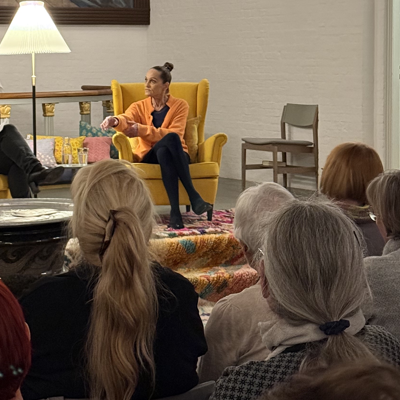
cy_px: 113
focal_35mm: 102
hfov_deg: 17.0
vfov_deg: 17.0
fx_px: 1333
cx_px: 115
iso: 500
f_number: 1.78
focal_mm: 6.76
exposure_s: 1/33
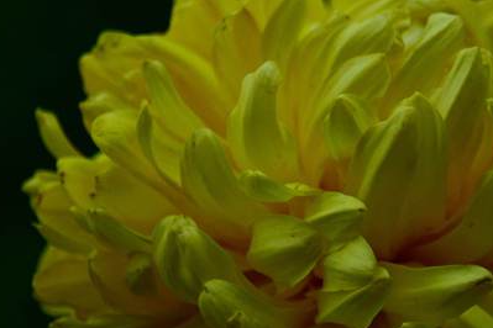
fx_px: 5272
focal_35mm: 385
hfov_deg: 5.4
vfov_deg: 3.6
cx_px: 383
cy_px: 144
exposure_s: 1/800
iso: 250
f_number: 5.6
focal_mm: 150
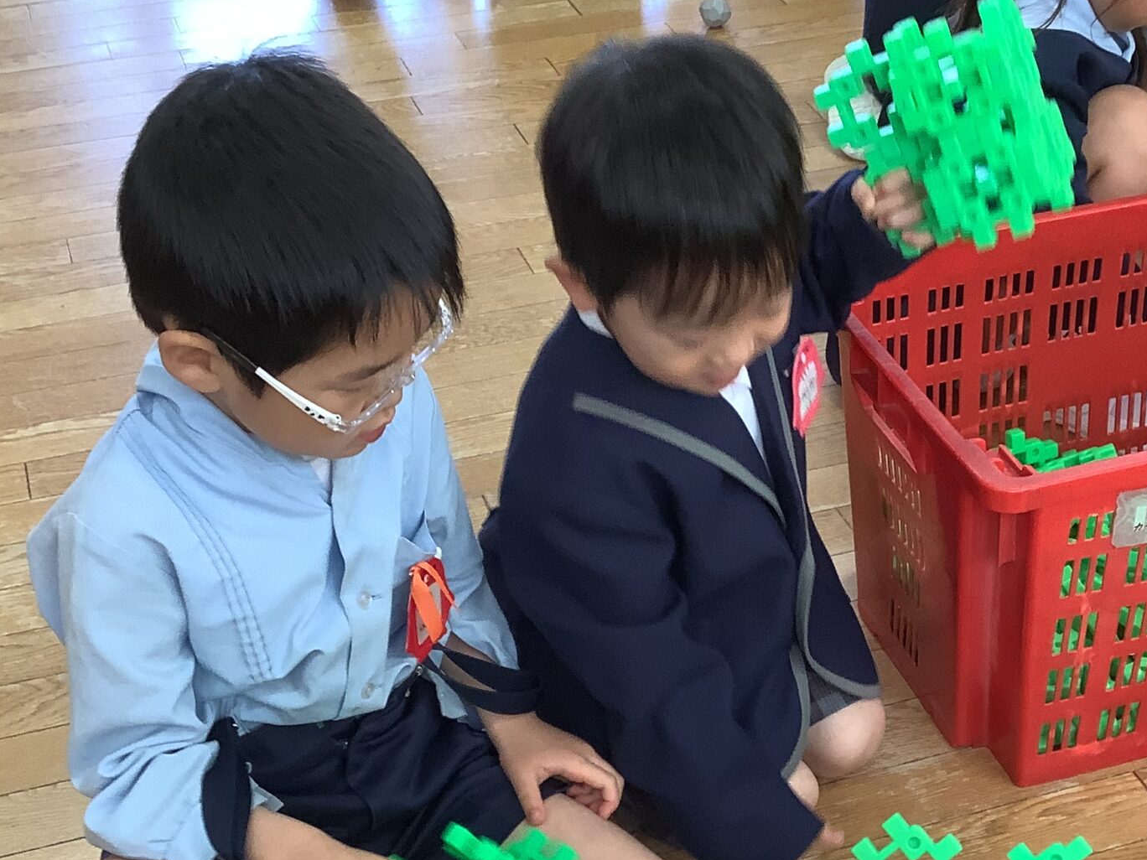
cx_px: 750
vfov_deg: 24.8
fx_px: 1922
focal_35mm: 58
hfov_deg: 33.0
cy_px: 689
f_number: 2.4
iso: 100
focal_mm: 3.3
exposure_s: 1/50
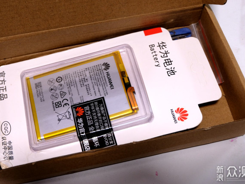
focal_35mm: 51
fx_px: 361
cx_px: 100
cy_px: 82
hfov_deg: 37.4
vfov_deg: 28.6
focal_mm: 28.2
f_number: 4.5
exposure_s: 1/34
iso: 800
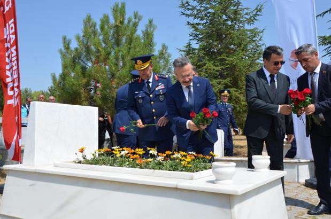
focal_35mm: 36
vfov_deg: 36.7
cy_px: 110
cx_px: 166
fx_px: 330
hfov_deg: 53.2
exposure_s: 1/320
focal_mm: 24
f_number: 8
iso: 100
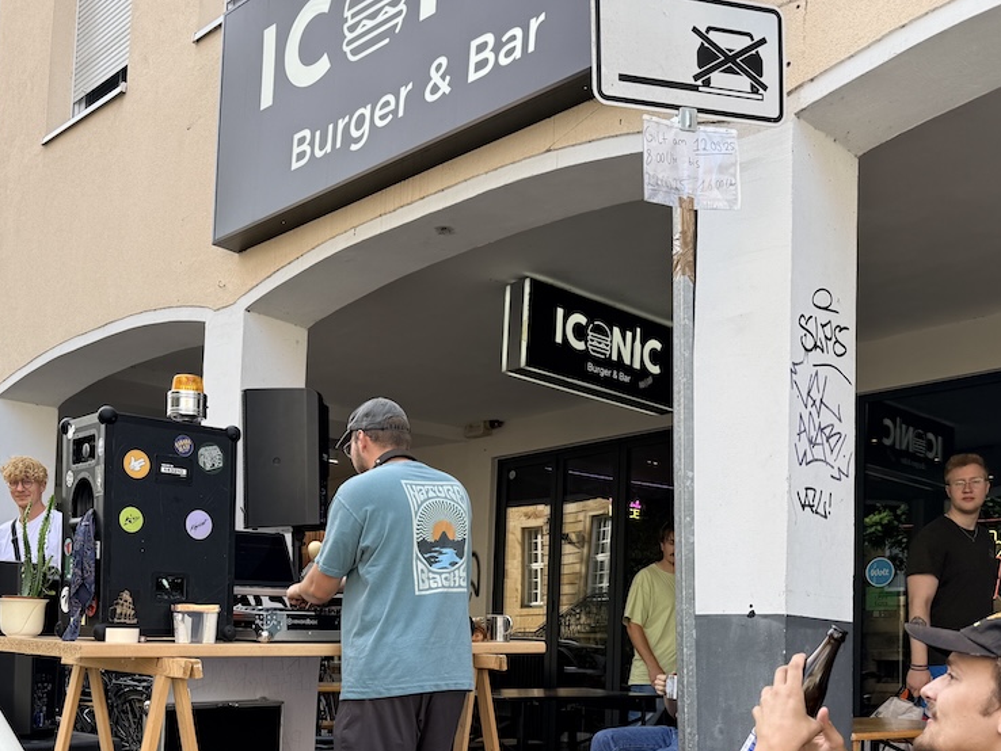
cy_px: 599
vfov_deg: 35.7
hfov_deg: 47.4
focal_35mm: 39
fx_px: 1128
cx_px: 369
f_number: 1.78
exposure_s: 1/491
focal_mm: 6.76
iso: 80
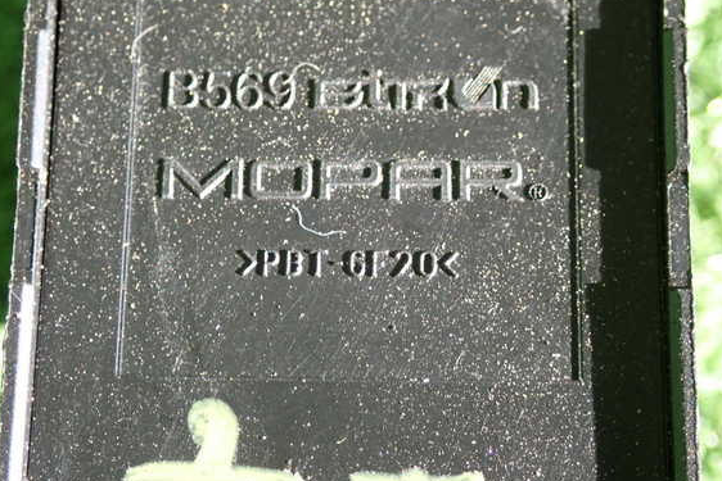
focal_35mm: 91
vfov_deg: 15.0
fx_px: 1825
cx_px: 353
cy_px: 241
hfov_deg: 22.4
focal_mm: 14.62
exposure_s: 1/80
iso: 200
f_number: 4.3
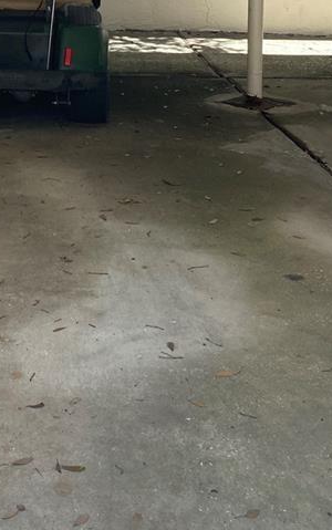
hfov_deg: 18.4
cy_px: -63
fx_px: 997
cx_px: -7
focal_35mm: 69
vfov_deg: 27.1
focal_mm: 4.25
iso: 32
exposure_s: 1/742
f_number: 1.8
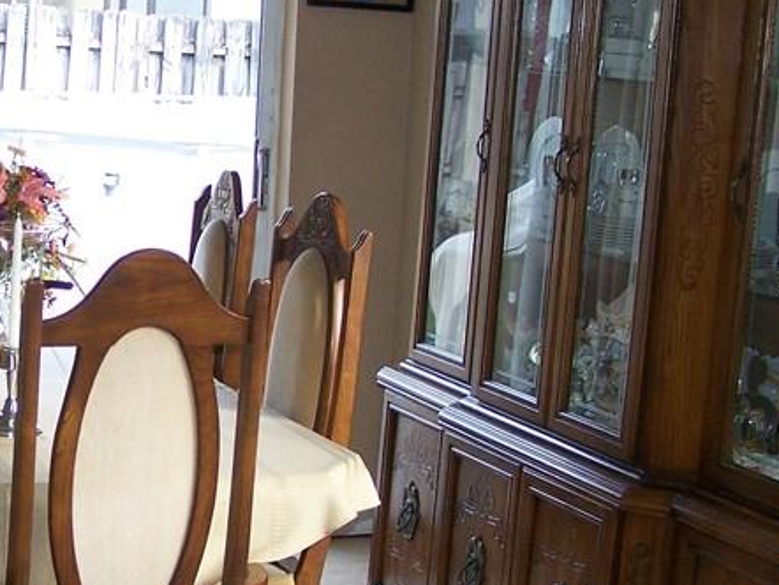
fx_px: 1981
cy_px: 271
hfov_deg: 21.8
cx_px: 98
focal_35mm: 88
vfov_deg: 16.8
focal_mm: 6.3
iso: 160
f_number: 2.8
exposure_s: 1/60
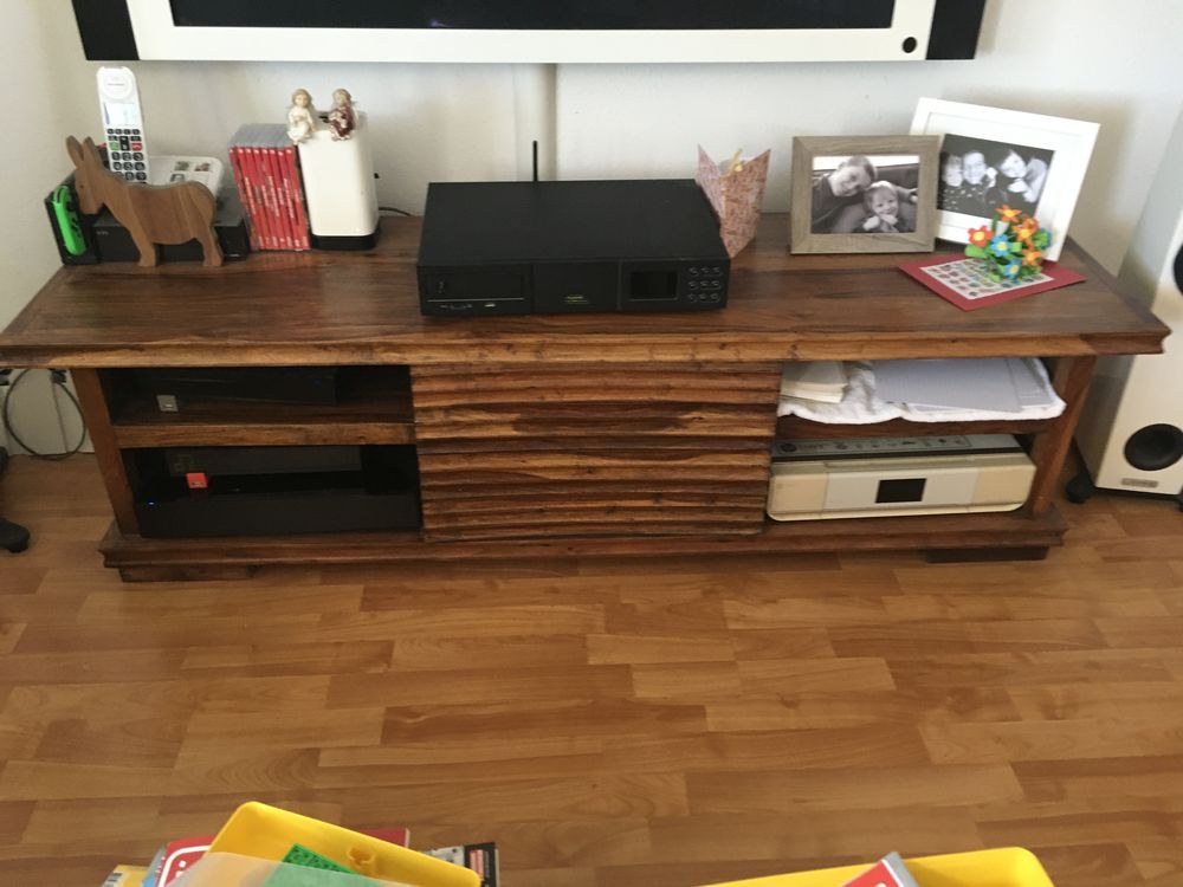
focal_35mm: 29
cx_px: 592
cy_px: 444
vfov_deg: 48.2
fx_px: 991
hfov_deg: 61.7
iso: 200
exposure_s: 1/33
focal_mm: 4.15
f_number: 2.2
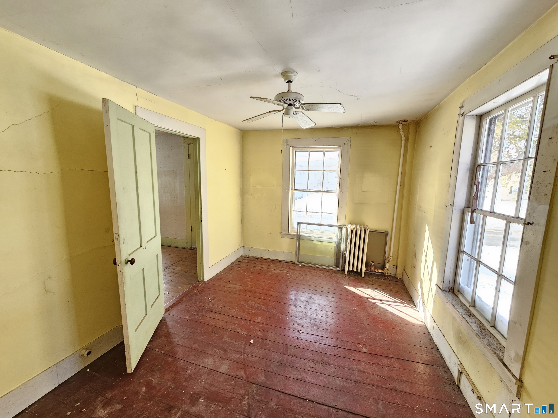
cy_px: 209
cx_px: 279
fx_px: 210
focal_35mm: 13
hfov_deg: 106.2
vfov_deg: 89.9
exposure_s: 1/60
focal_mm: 2.2
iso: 80
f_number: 2.2
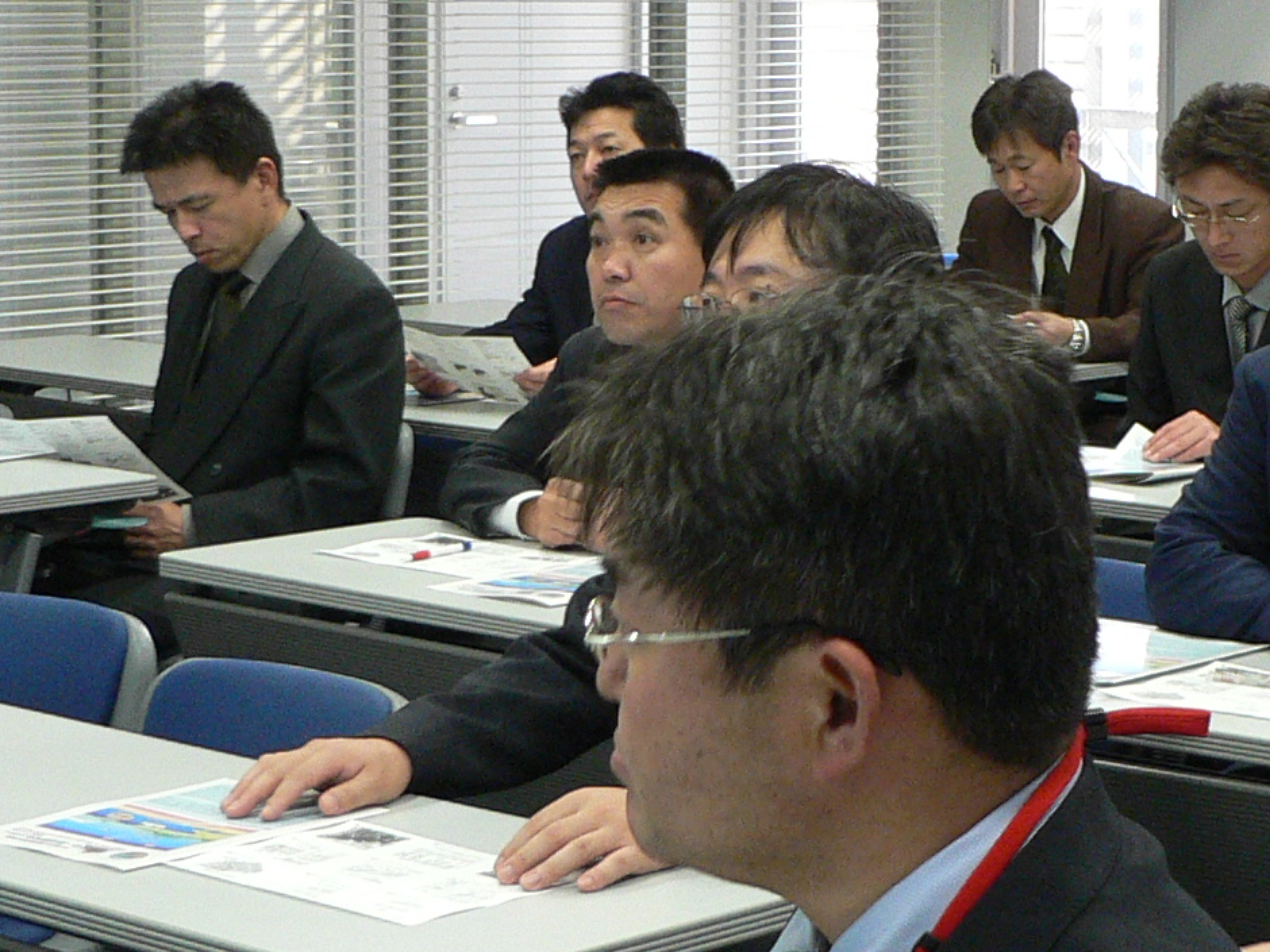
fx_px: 3595
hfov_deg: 19.9
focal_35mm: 98
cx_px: 974
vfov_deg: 15.1
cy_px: 320
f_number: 2.8
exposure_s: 1/30
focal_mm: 6
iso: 200
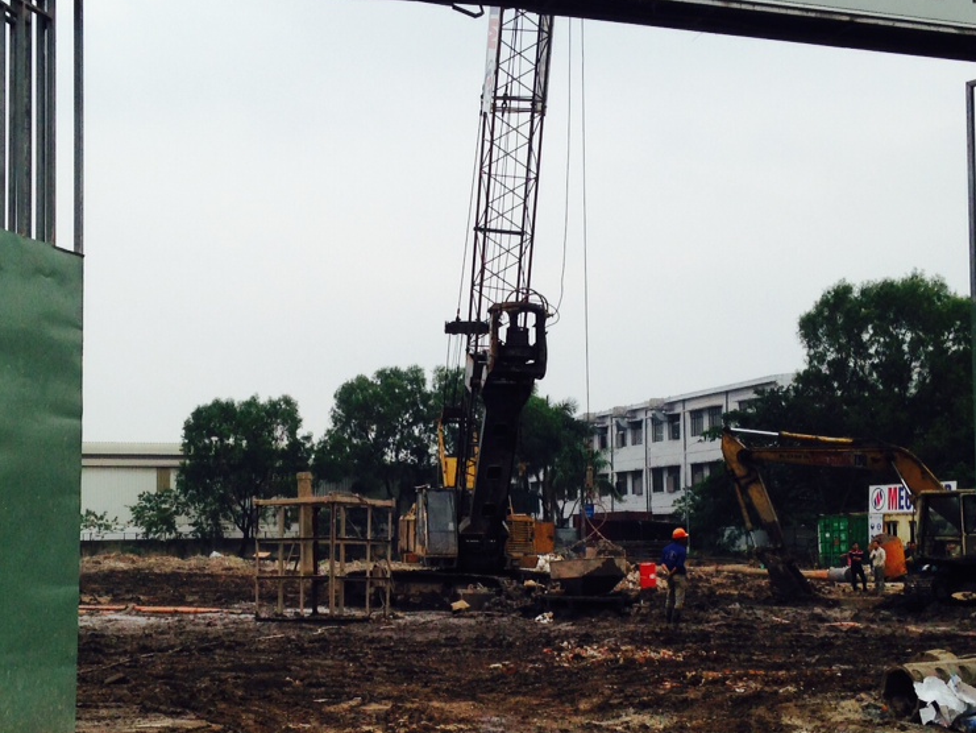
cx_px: 411
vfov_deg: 25.6
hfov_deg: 33.7
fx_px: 1607
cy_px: 436
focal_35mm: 57
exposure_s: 1/1261
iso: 50
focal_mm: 4.12
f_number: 2.4
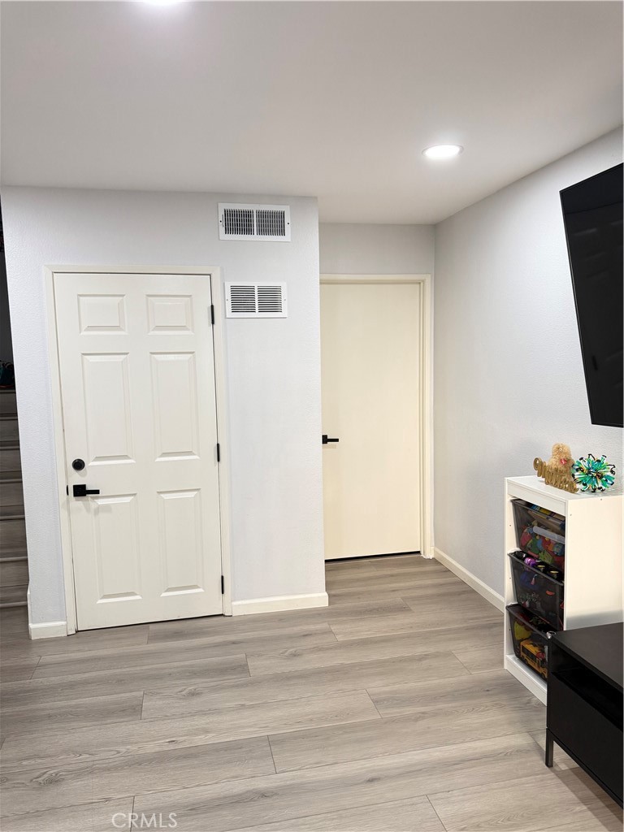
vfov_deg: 71.6
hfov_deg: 56.8
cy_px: 416
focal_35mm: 24
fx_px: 577
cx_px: 312
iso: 200
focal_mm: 6.76
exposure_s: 1/60
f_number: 1.78
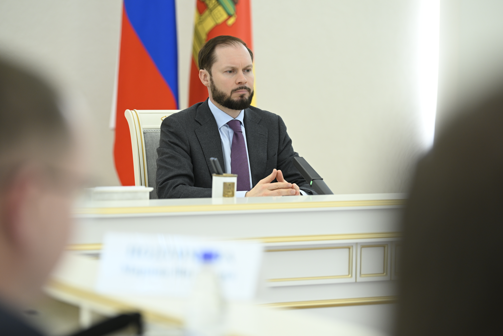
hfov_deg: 15.8
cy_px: 168
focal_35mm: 130
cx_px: 252
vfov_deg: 10.5
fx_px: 1816
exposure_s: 1/200
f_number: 2.8
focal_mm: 130
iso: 800
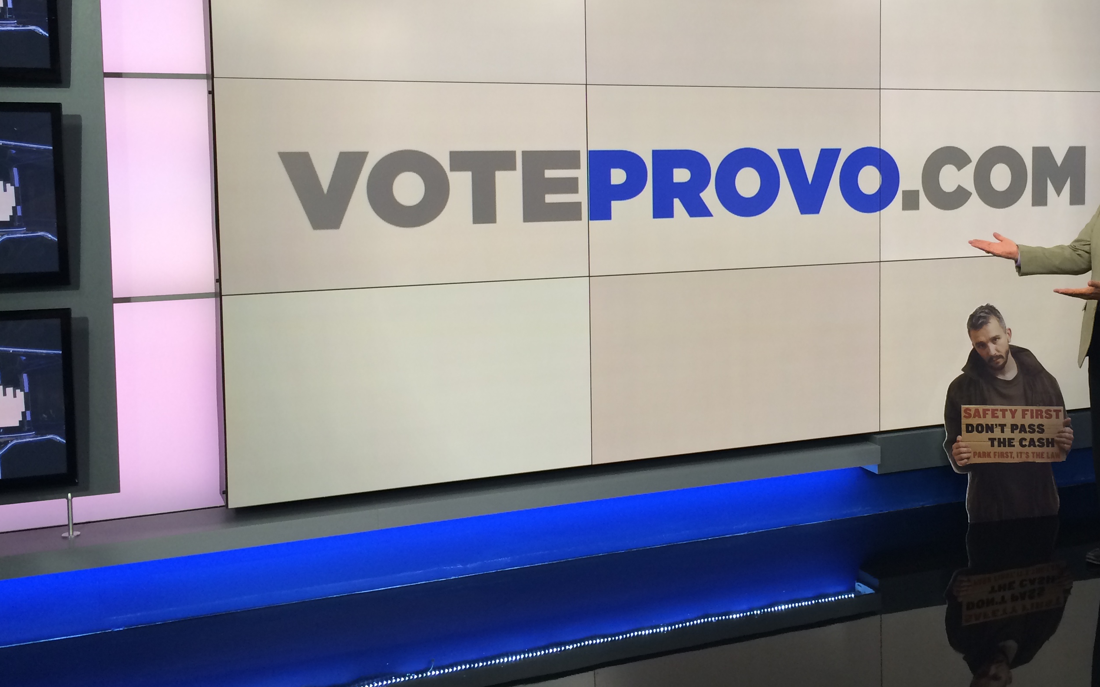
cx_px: 704
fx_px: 1229
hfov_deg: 47.7
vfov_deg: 31.0
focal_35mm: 41
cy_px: 240
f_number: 2.2
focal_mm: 4.12
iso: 80
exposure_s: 1/30
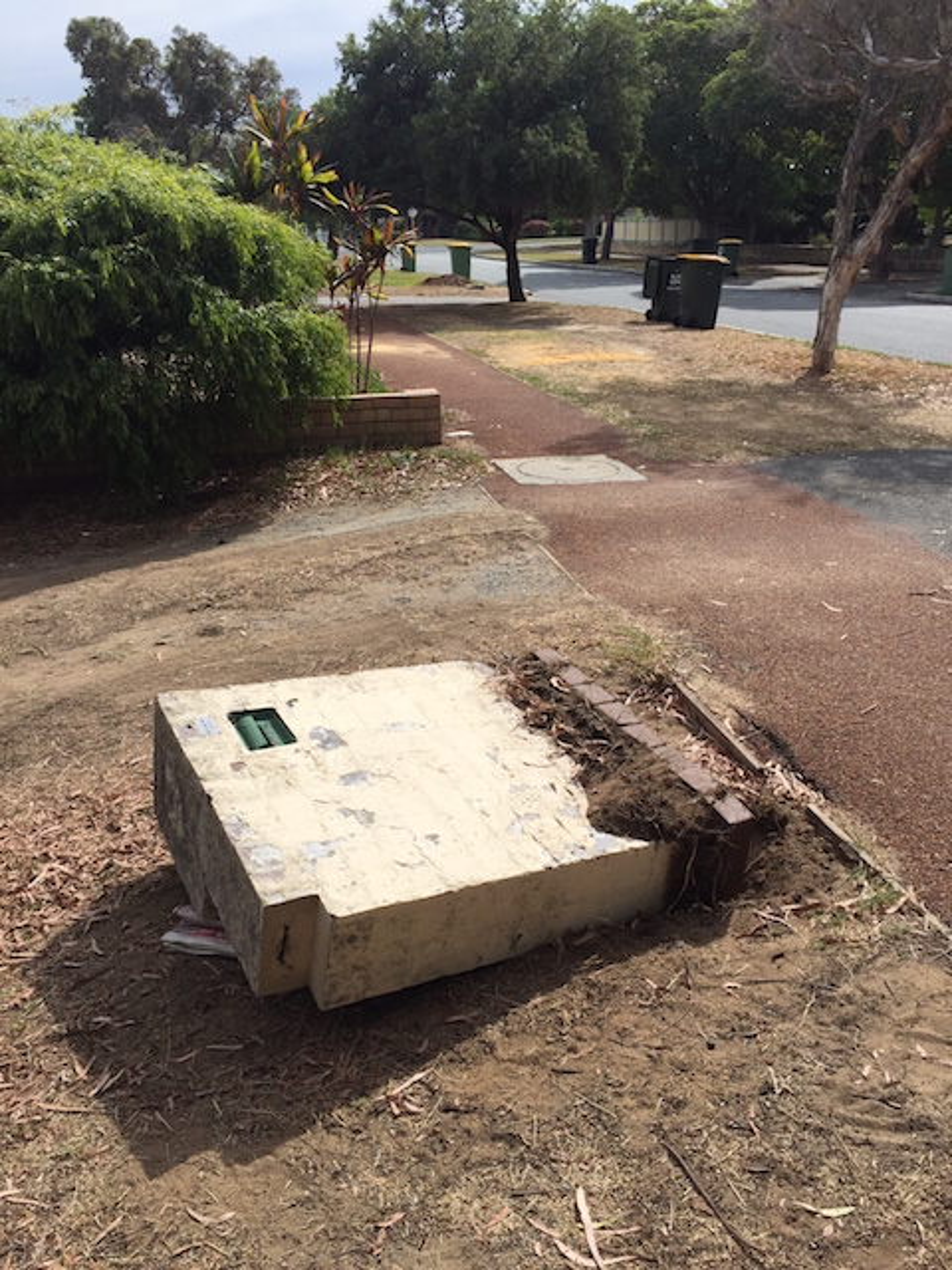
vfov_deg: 61.7
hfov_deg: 48.2
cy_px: 635
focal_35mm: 29
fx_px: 1063
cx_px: 476
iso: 32
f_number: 2.2
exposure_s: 1/2475
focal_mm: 4.15
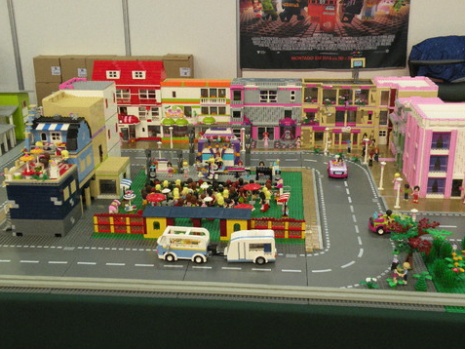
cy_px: 174
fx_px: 591
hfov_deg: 42.9
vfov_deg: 32.9
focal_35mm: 44
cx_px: 232
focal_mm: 7.4
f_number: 3.2
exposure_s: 1/60
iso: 279
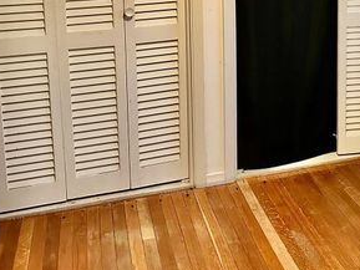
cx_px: 285
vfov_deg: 25.3
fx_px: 562
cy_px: -17
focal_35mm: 54
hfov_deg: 34.5
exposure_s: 1/60
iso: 800
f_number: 1.78
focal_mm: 6.86
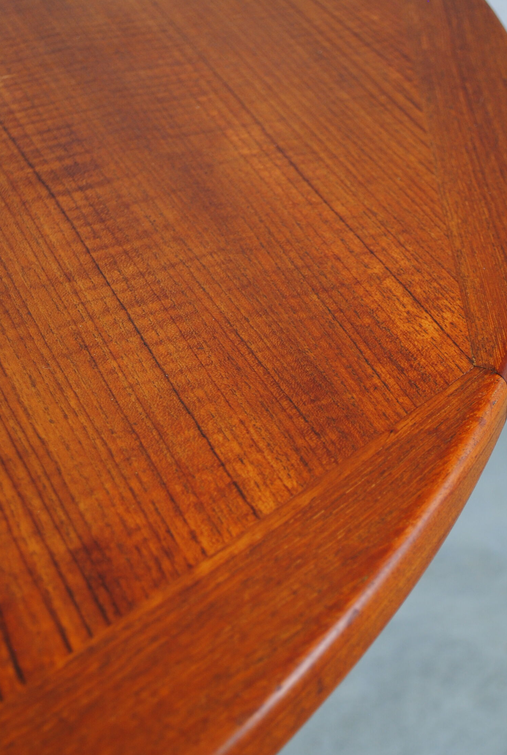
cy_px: 419
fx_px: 1443
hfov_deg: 19.9
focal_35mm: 69
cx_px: 330
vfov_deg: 29.3
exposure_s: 1/60
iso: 200
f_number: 5
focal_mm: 35
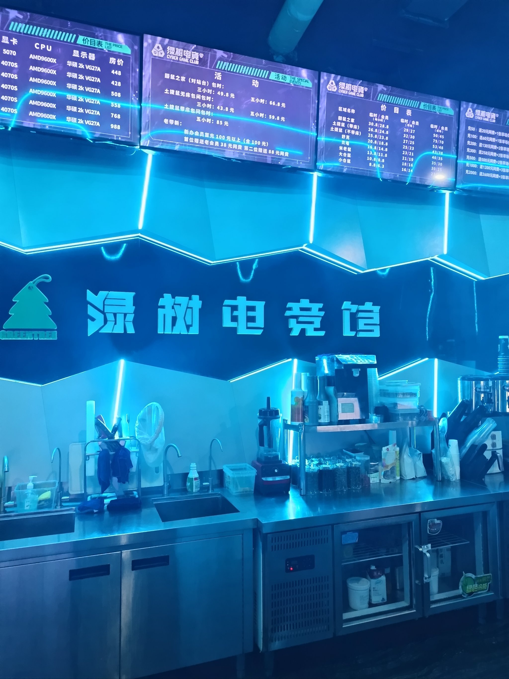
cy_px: 340
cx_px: 254
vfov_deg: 71.6
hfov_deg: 56.8
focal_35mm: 24
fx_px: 471
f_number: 1.7
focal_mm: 5.31
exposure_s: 1/25.1
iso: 1155
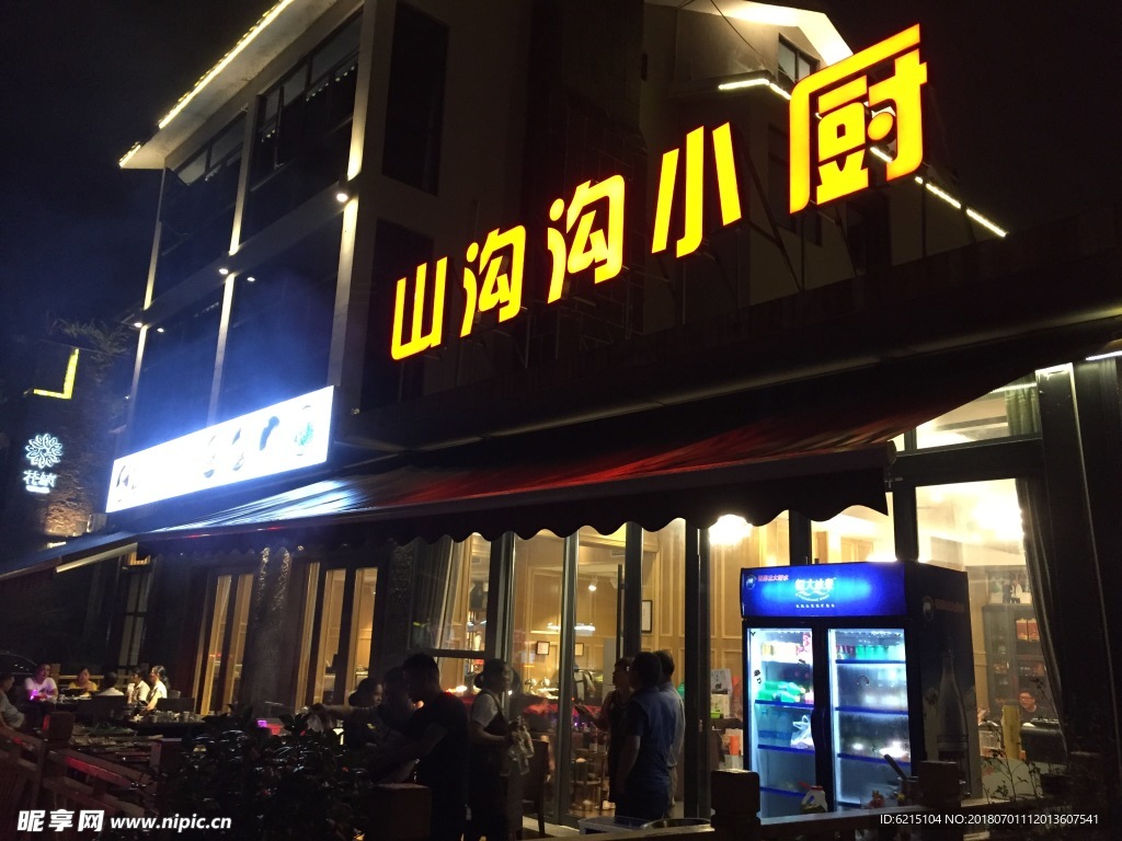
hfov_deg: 61.7
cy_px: 420
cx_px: 561
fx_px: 940
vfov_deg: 48.2
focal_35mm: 29
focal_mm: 4.15
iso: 320
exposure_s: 1/33
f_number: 2.2
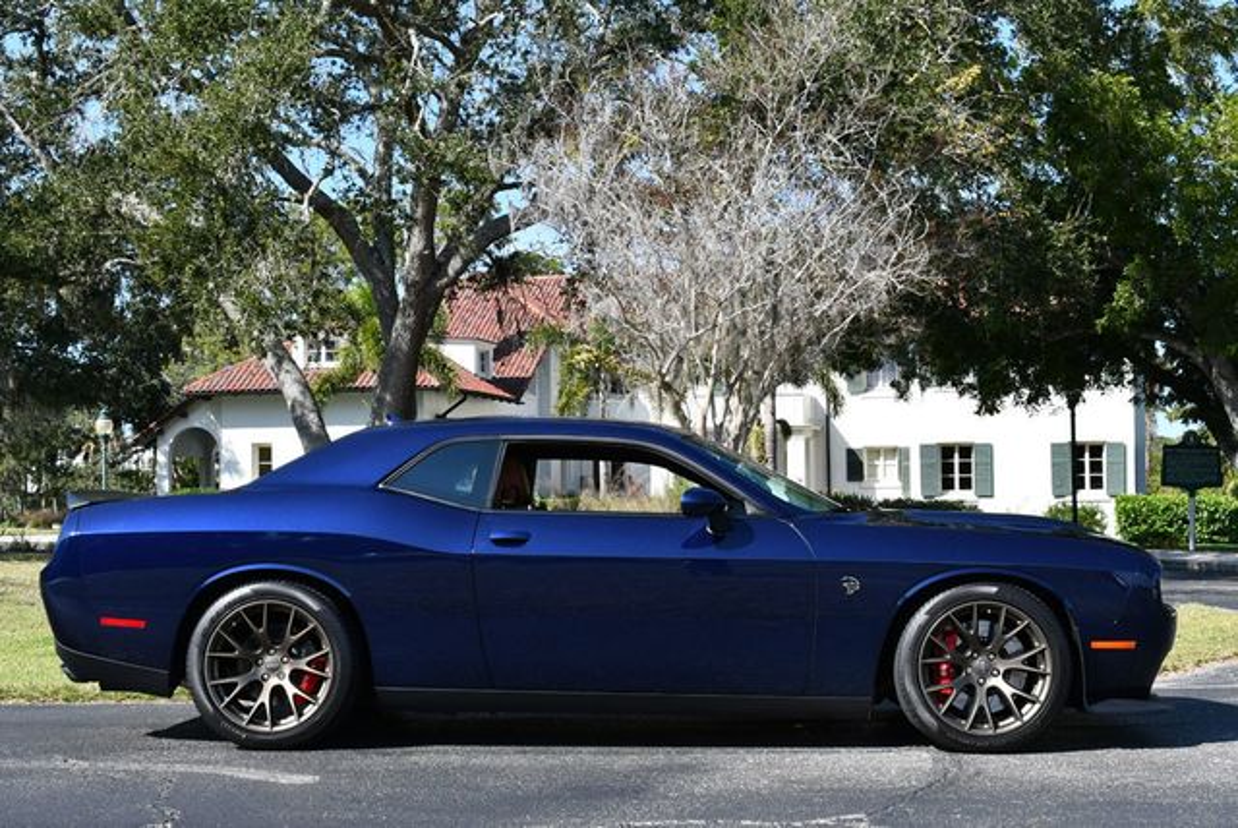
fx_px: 1790
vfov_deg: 26.0
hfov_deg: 38.2
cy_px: 414
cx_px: 619
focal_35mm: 52
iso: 125
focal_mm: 26
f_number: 8
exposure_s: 1/250
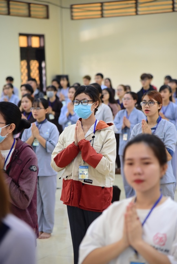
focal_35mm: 120
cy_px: 132
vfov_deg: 17.1
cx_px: 88
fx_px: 884
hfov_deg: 11.4
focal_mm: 120
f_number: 4
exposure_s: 1/40
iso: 1600
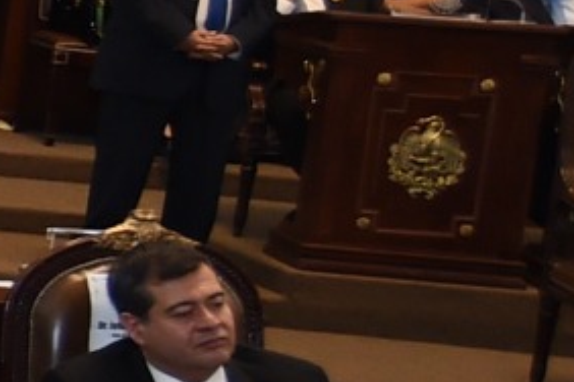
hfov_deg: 8.4
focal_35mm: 165
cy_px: 98
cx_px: -1549
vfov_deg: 8.3
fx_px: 2631
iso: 1250
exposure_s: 1/80
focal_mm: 21
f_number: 5
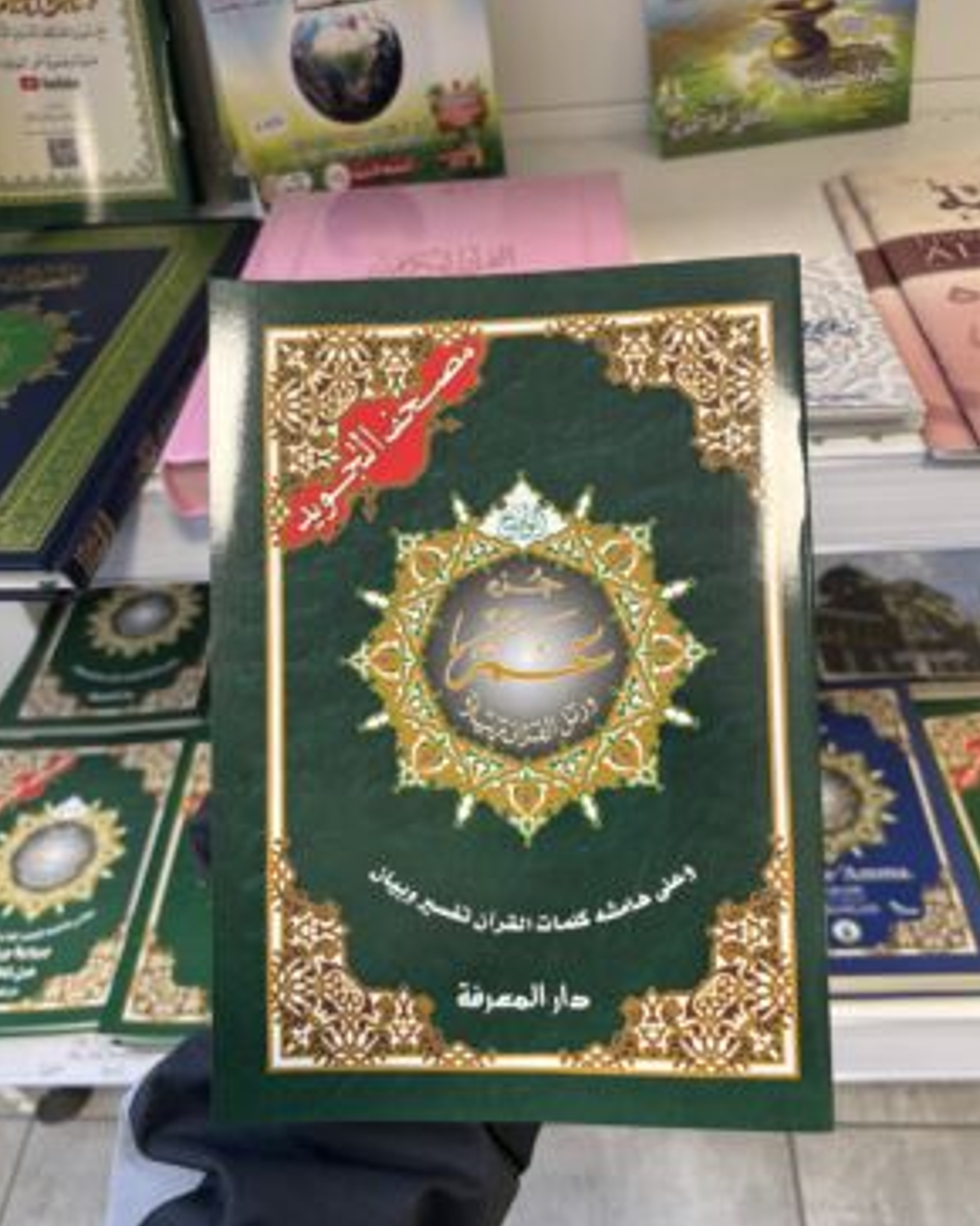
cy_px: 662
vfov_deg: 62.2
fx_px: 1016
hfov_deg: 51.5
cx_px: 497
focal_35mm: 28
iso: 100
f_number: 1.6
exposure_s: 1/50
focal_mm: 5.96
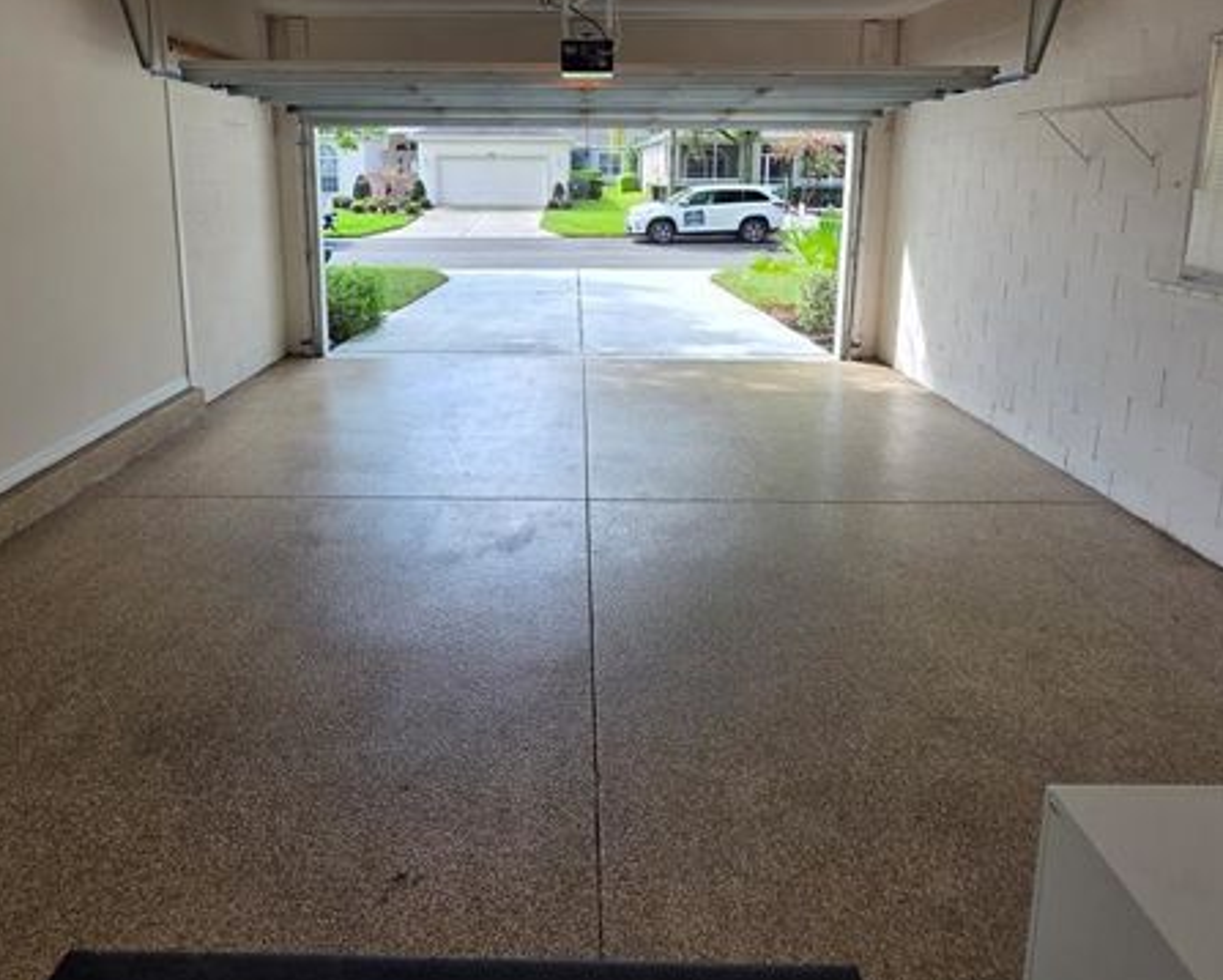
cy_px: 298
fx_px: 724
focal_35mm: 20
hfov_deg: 80.3
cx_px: 581
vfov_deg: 65.6
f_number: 1.9
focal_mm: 2.2
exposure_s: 1/273
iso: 40
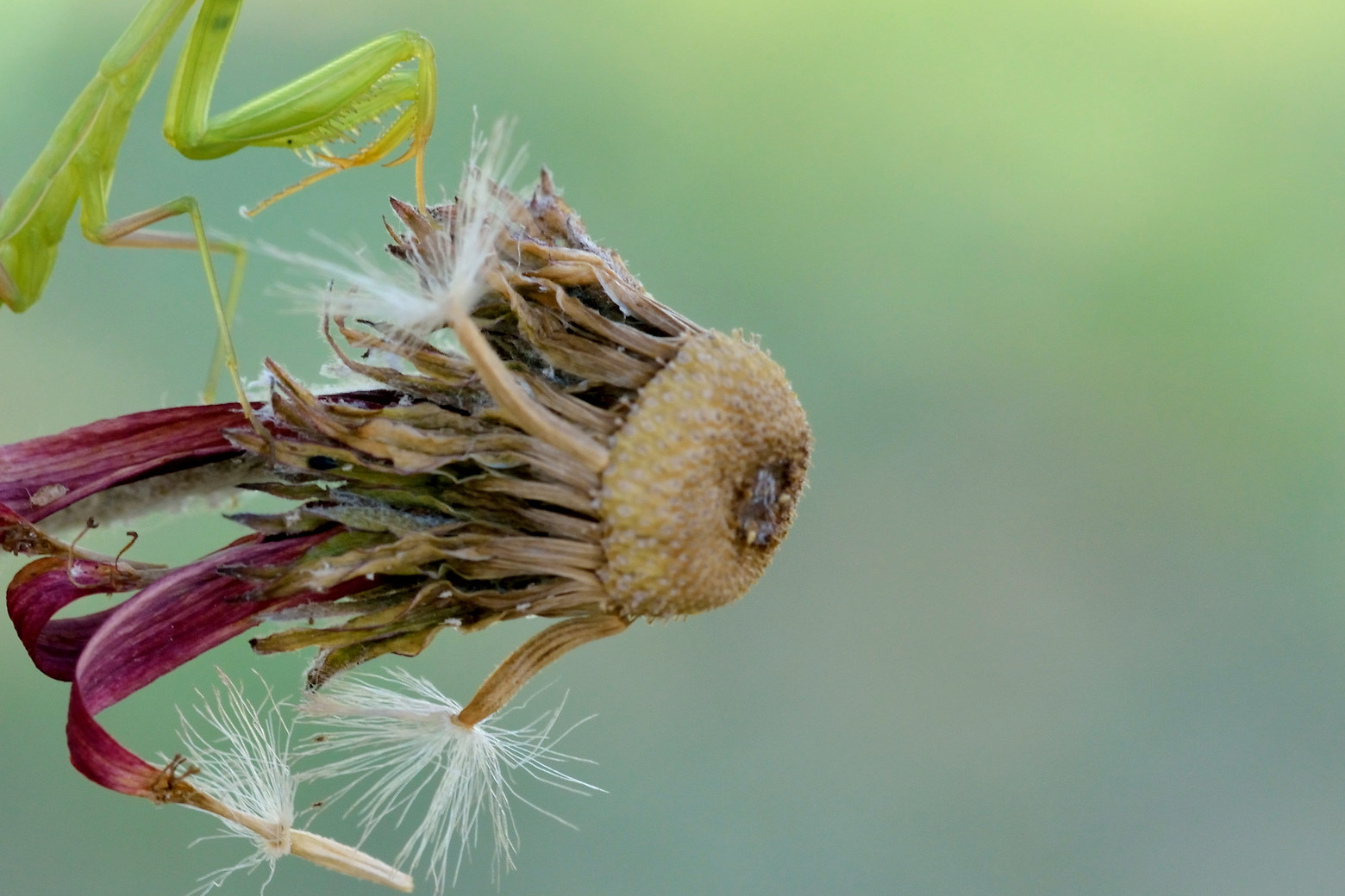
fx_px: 9032
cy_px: 304
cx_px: 483
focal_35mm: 242
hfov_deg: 8.5
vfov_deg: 5.7
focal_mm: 105
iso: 500
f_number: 14
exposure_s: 1/80
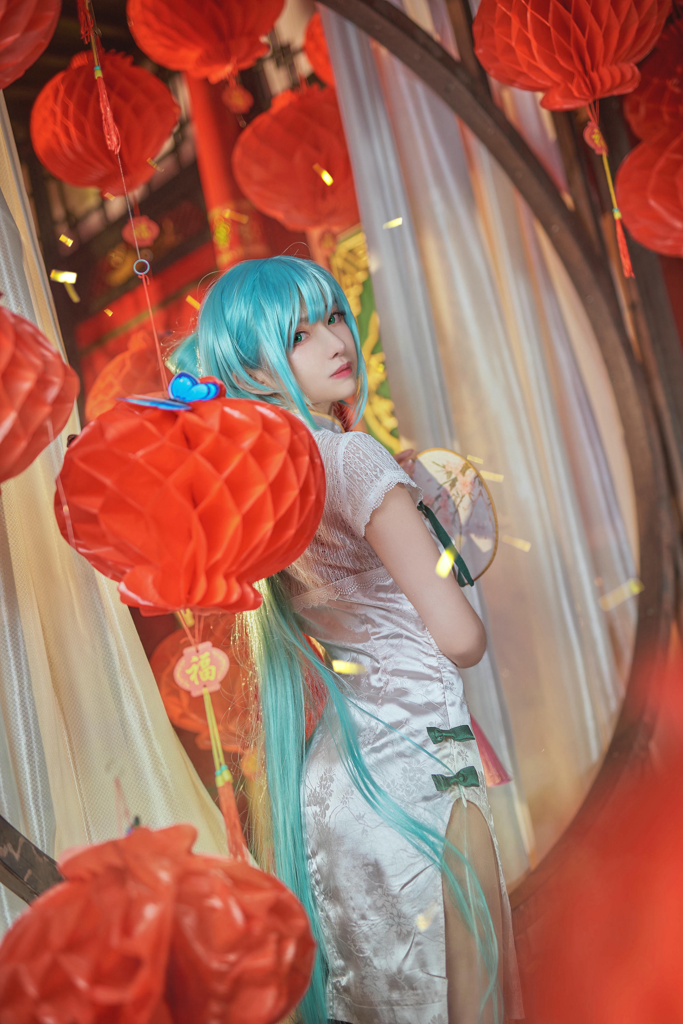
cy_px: 512
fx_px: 1423
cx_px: 342
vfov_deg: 39.6
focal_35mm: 50
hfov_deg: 27.0
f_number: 1.8
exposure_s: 1/250
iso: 100
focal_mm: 50
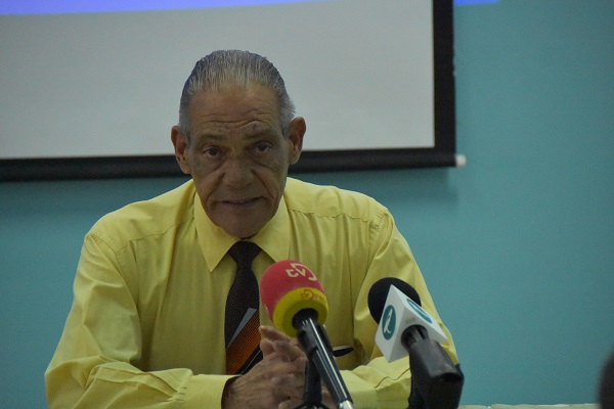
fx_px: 5884
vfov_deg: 4.0
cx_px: 307
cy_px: 204
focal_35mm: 345
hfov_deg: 6.0
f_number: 5.6
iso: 12800
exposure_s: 1/640
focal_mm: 230
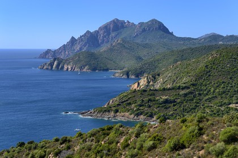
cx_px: 119
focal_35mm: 60
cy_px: 79
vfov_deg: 22.6
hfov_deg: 33.4
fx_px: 397
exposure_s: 1/500
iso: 200
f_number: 8
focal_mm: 60
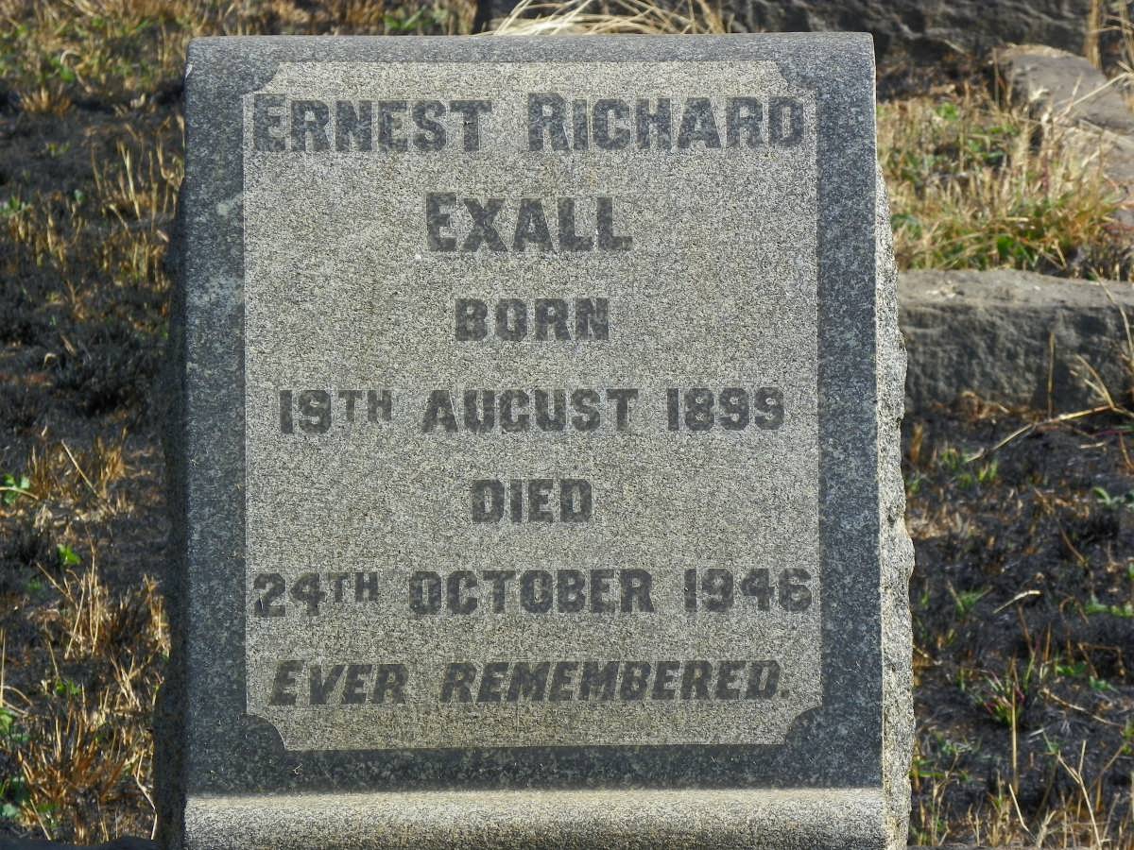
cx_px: 567
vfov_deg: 9.7
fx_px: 5012
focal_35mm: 153
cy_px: 425
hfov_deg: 12.9
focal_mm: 27.2
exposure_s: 1/250
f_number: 4.5
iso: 64
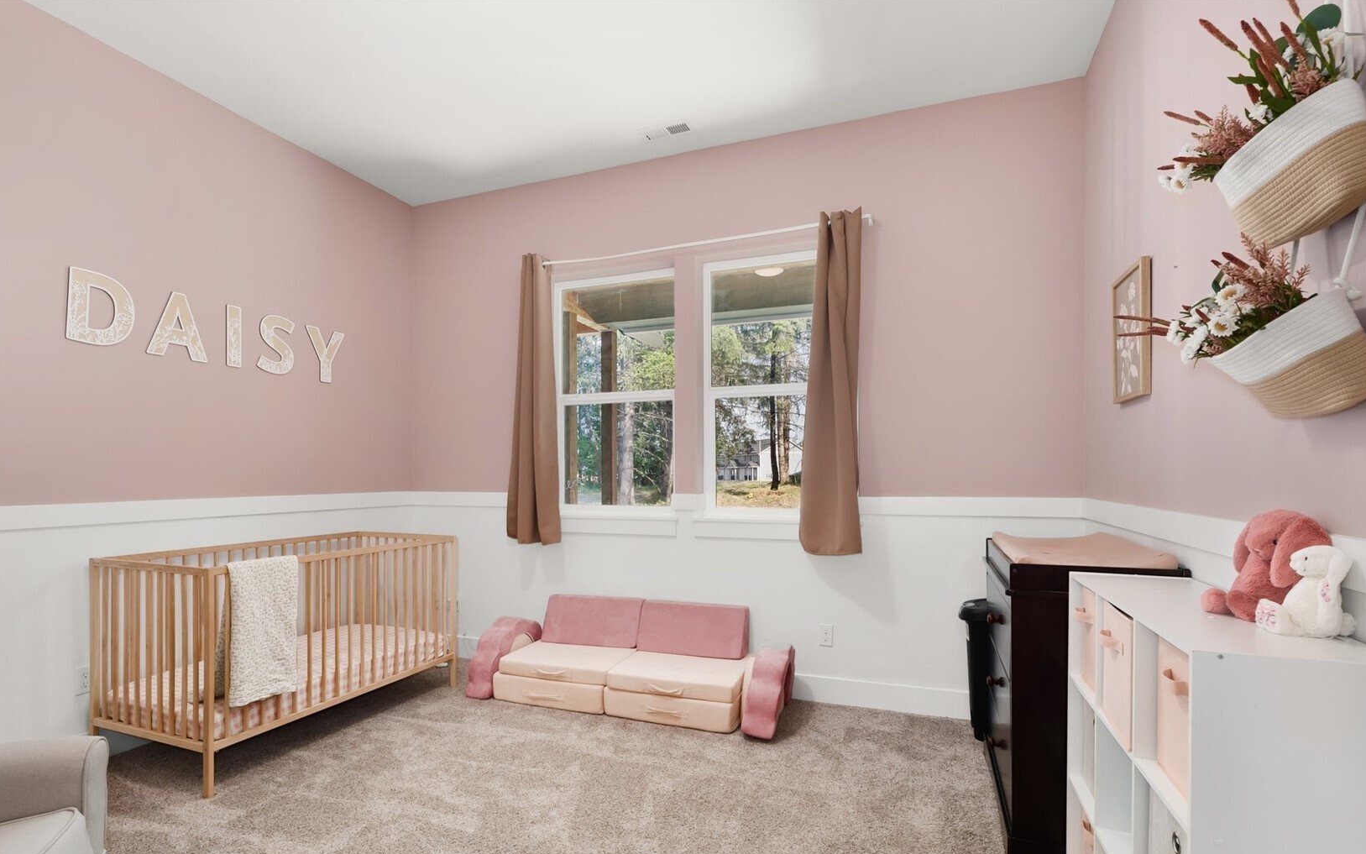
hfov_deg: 94.3
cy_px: 473
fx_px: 633
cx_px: 670
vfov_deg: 67.8
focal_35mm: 17
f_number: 9
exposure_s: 1/2
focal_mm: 16
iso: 500
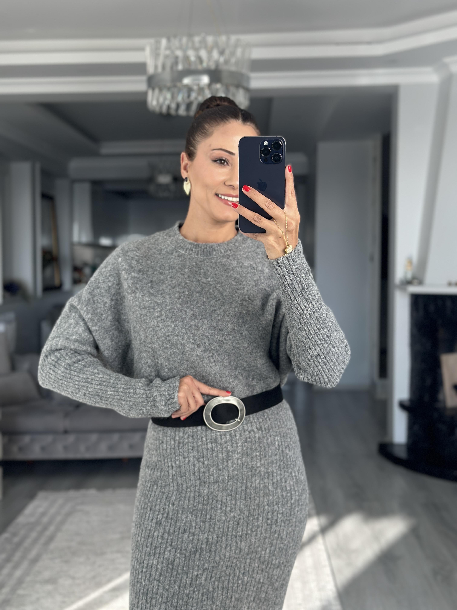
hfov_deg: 30.3
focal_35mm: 48
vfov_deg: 39.7
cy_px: 305
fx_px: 845
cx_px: 228
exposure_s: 1/201
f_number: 1.78
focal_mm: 6.86
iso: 80
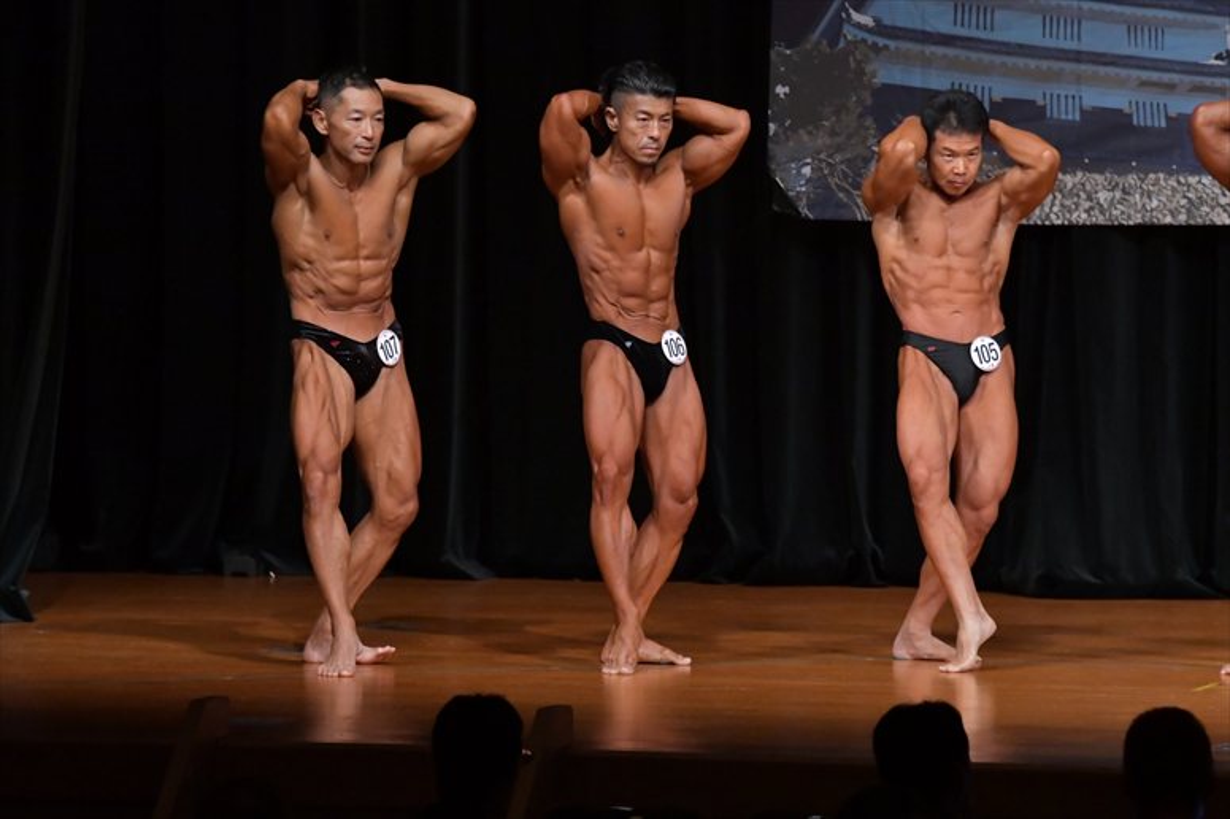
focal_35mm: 255
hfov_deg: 8.1
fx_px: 8708
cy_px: 410
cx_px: 615
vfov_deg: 5.4
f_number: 5.6
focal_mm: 170
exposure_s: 1/400
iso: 5000
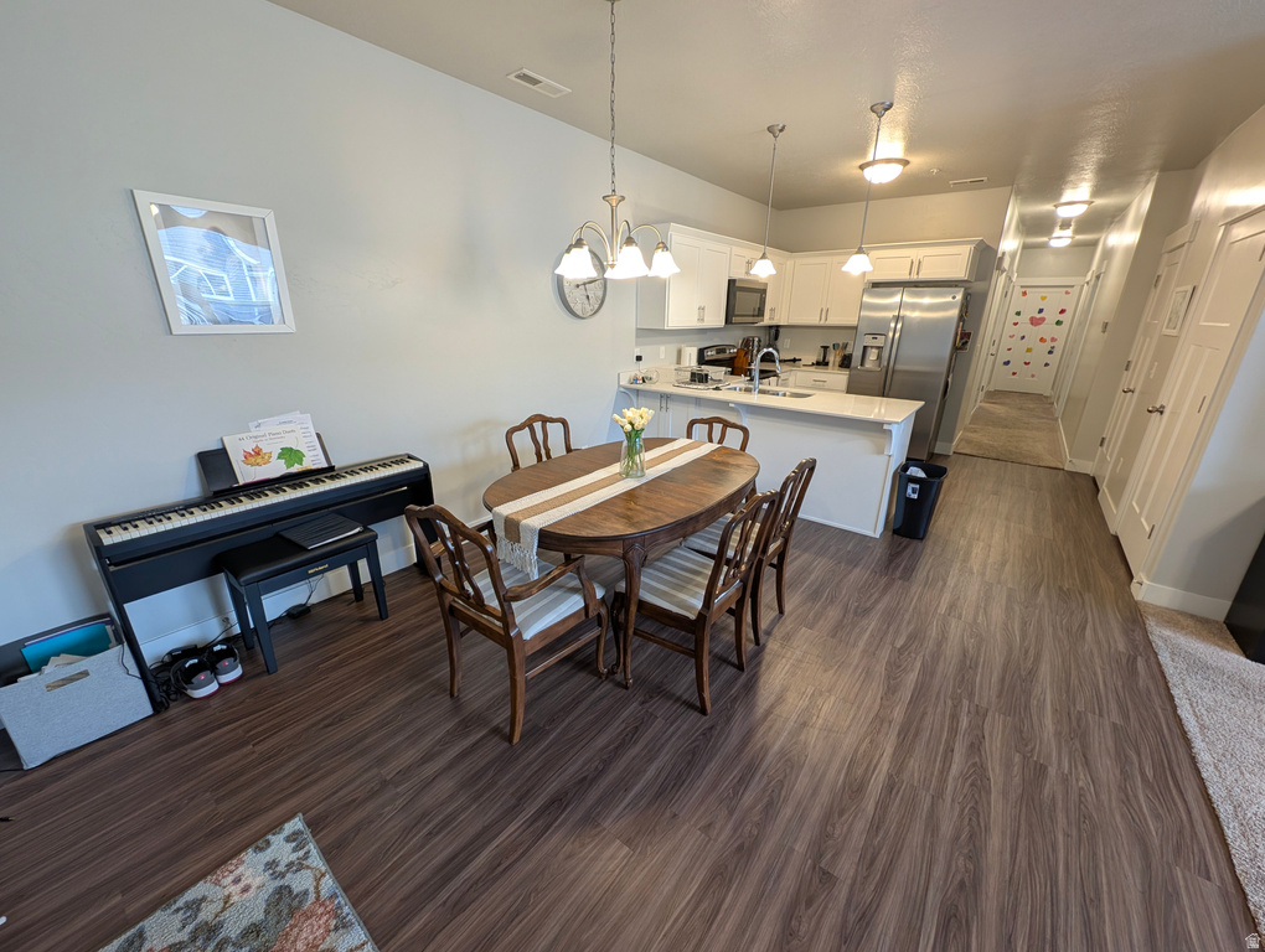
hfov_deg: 110.5
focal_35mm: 12
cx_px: 632
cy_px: 476
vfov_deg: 94.6
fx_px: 439
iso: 75
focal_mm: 2.23
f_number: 1.95
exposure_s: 1/24
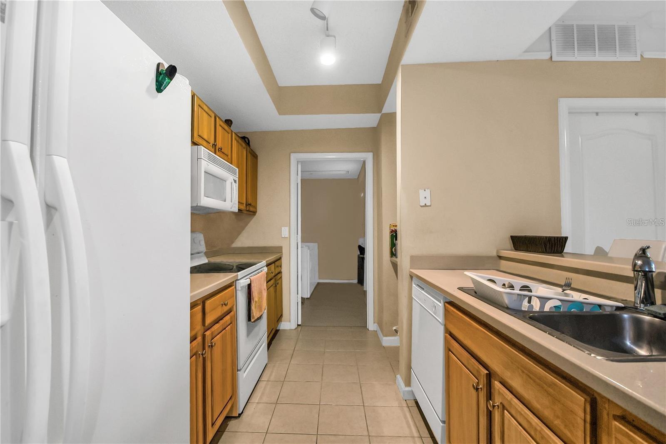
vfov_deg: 77.3
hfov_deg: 100.4
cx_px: 333
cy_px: 222
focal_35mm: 15
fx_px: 277
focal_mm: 10
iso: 100
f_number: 7.1
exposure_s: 1/6
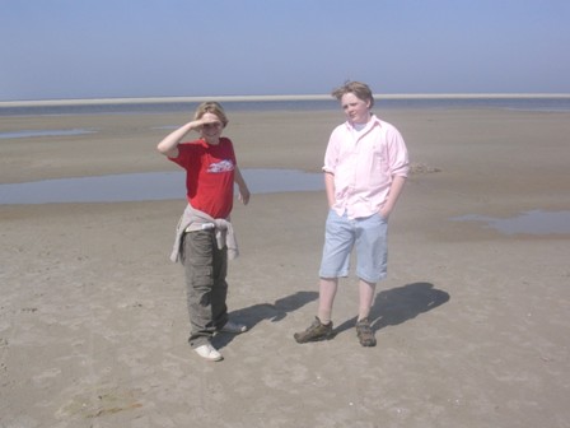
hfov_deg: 42.1
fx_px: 741
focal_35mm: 45
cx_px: 285
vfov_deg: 32.2
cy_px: 214
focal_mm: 6.7
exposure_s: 1/497
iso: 70
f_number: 5.8
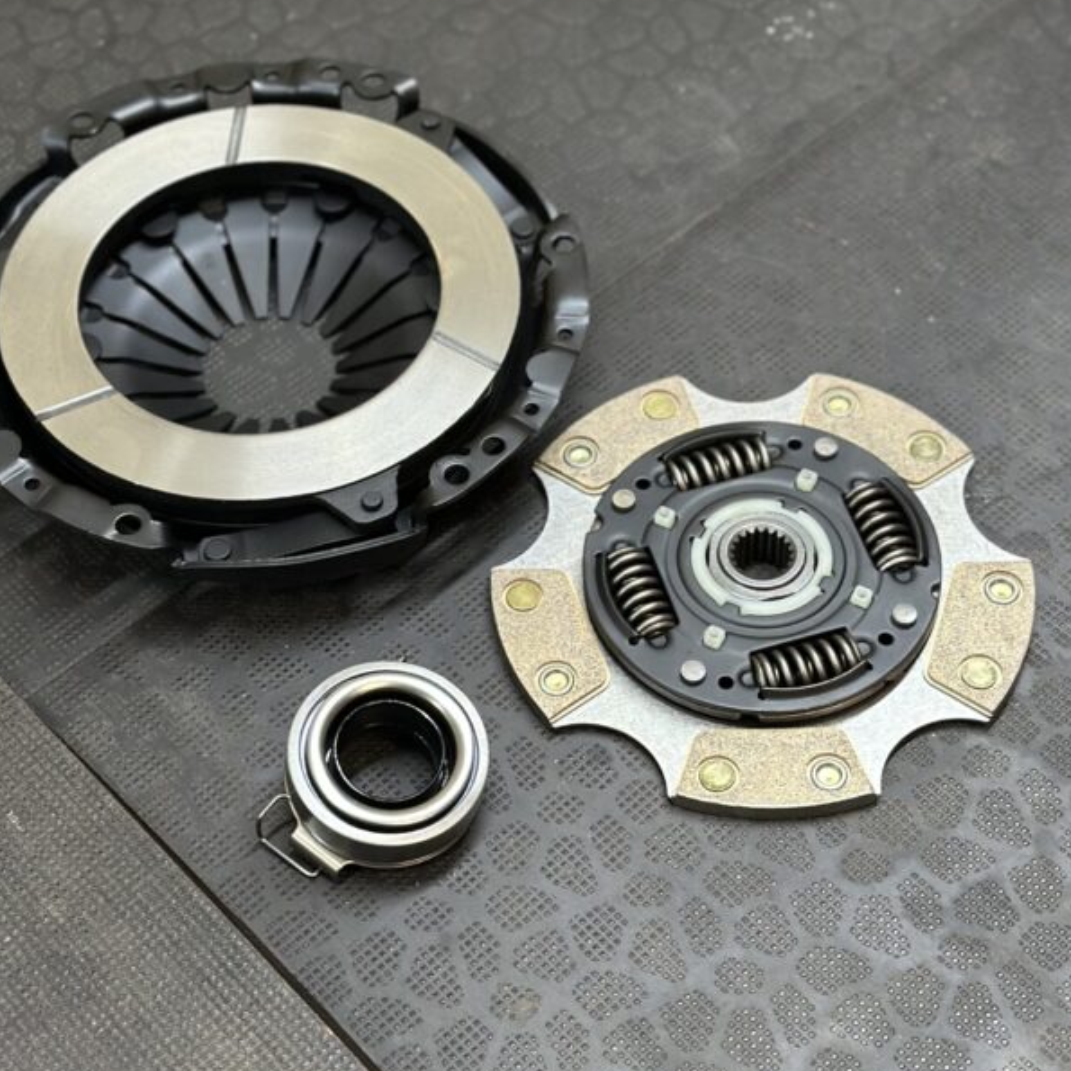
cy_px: 463
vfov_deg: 30.0
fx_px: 1995
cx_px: 535
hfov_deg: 30.0
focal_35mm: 57
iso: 125
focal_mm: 6.86
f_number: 1.78
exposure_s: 1/50
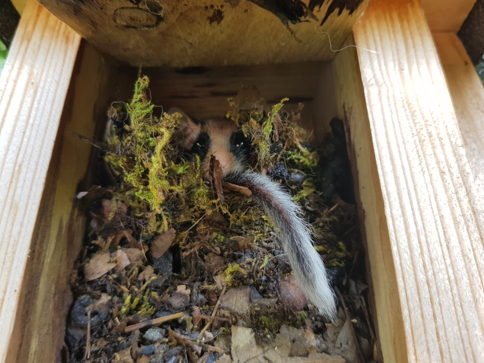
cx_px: 242
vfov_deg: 53.1
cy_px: 182
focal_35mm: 26
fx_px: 364
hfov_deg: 67.3
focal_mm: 4.2
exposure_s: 1/100
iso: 50
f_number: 1.7
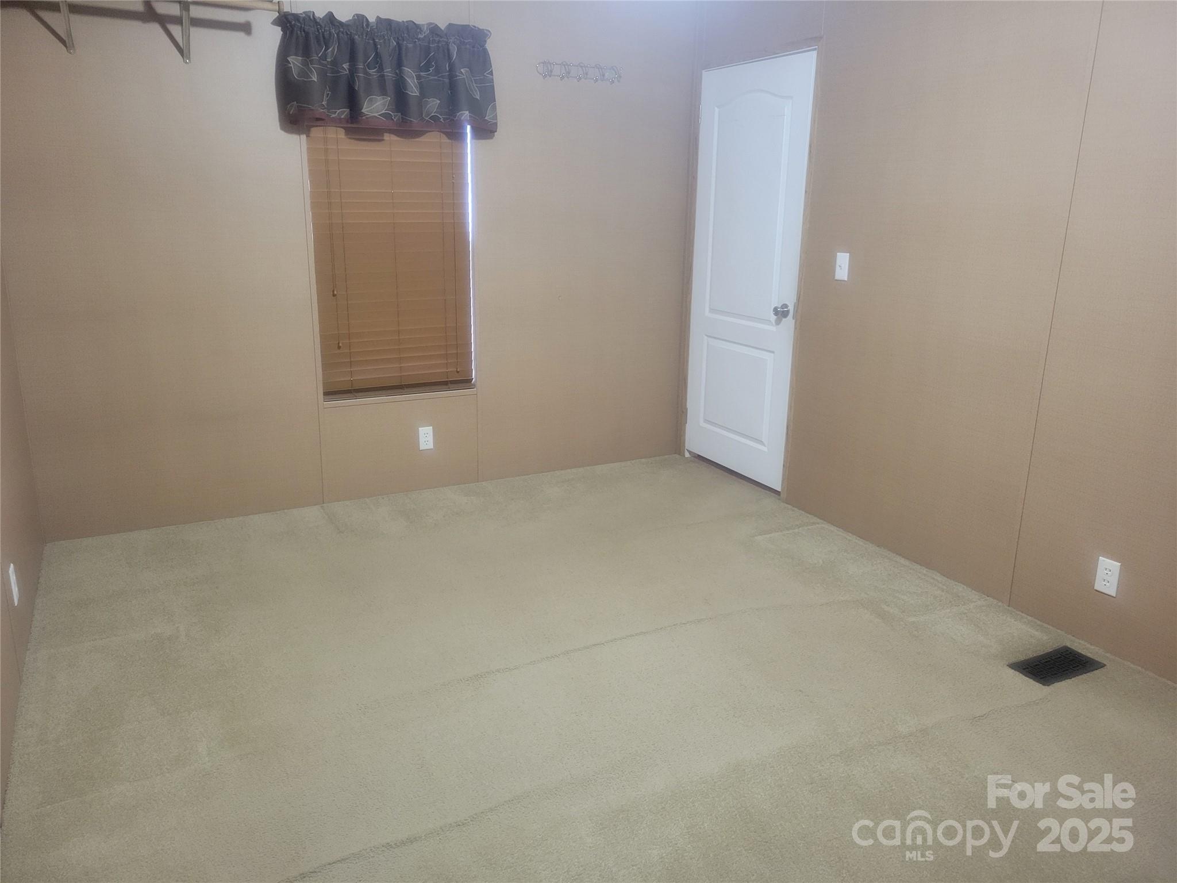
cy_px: 442
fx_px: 884
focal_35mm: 26
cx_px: 588
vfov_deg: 53.1
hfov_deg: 67.3
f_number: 1.8
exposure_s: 1/40
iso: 320
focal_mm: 5.4
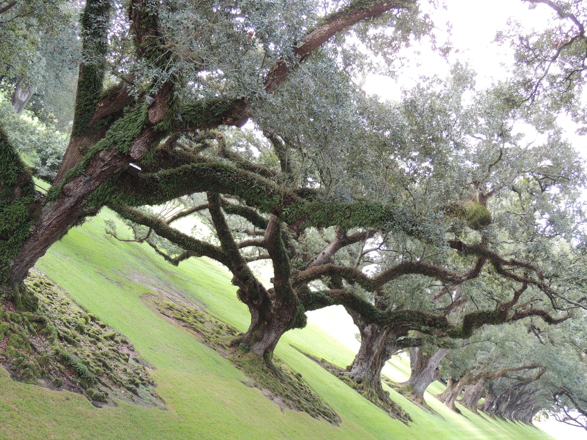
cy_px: 220
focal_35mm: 40
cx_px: 294
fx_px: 678
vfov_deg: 36.0
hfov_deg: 46.8
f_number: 3.3
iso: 160
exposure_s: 1/50
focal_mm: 7.1
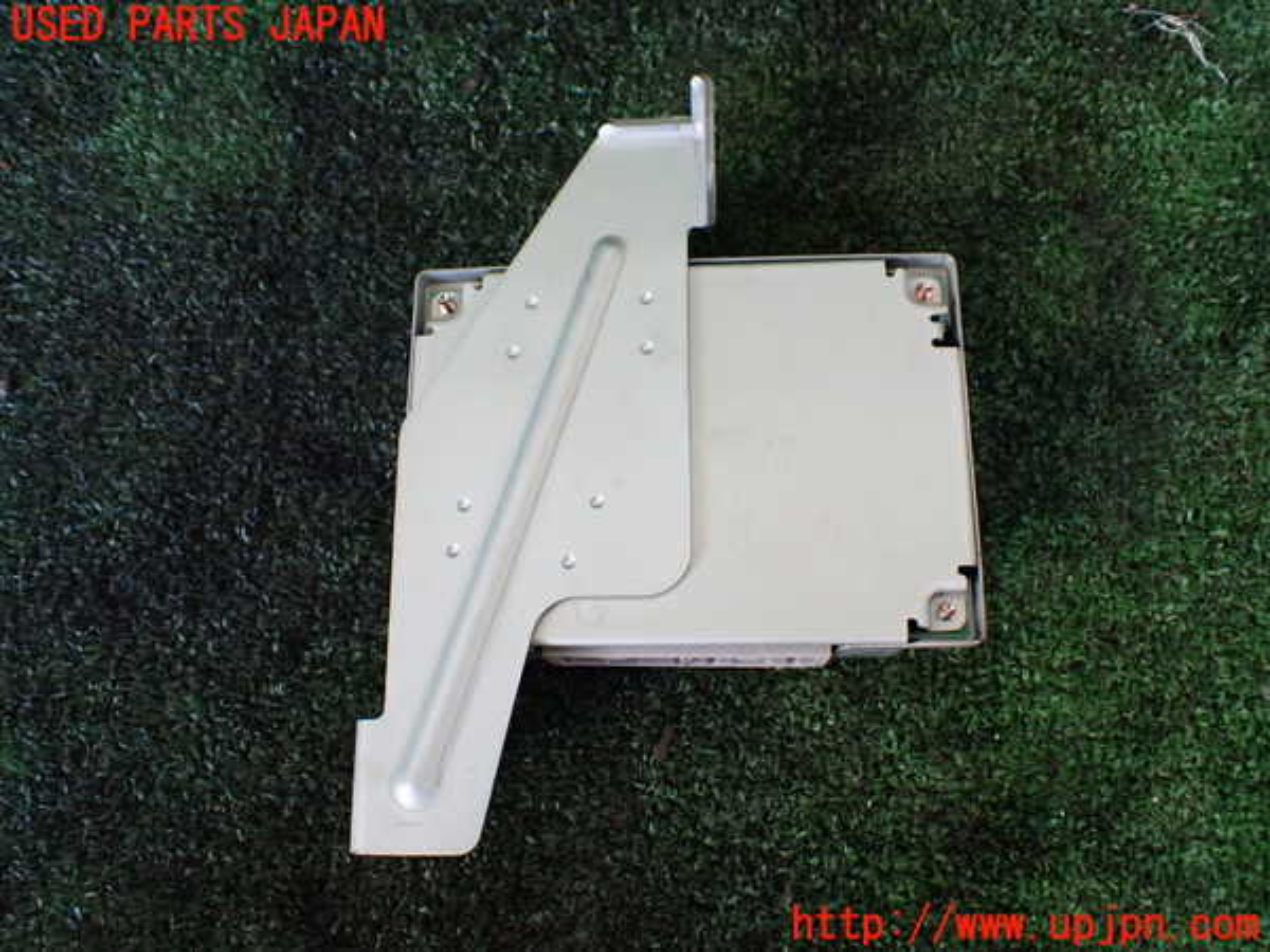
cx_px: 635
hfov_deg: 60.0
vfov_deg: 46.8
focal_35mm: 30
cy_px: 476
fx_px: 1101
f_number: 2.3
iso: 500
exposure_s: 1/125
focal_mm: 5.4
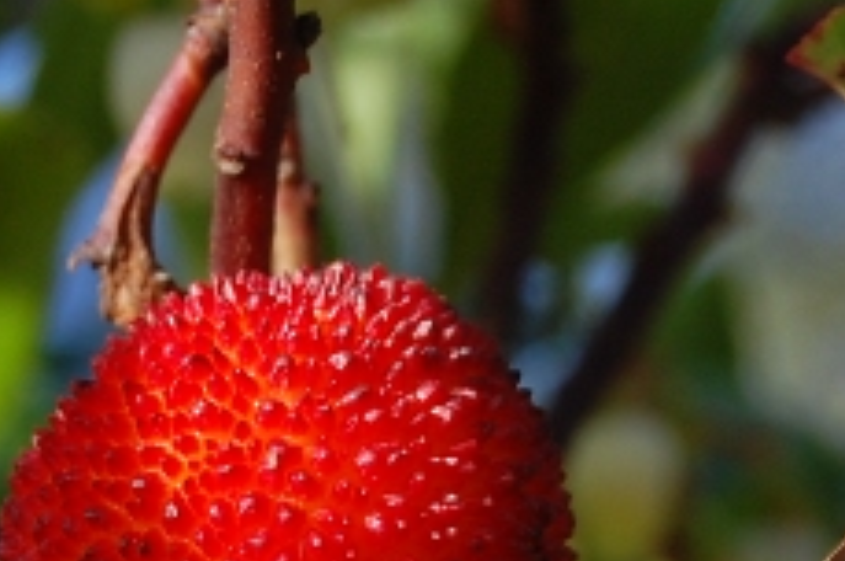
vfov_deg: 4.2
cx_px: 240
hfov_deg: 6.4
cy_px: 703
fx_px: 7547
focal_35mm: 322
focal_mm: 48
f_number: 8
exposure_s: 1/250
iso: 200
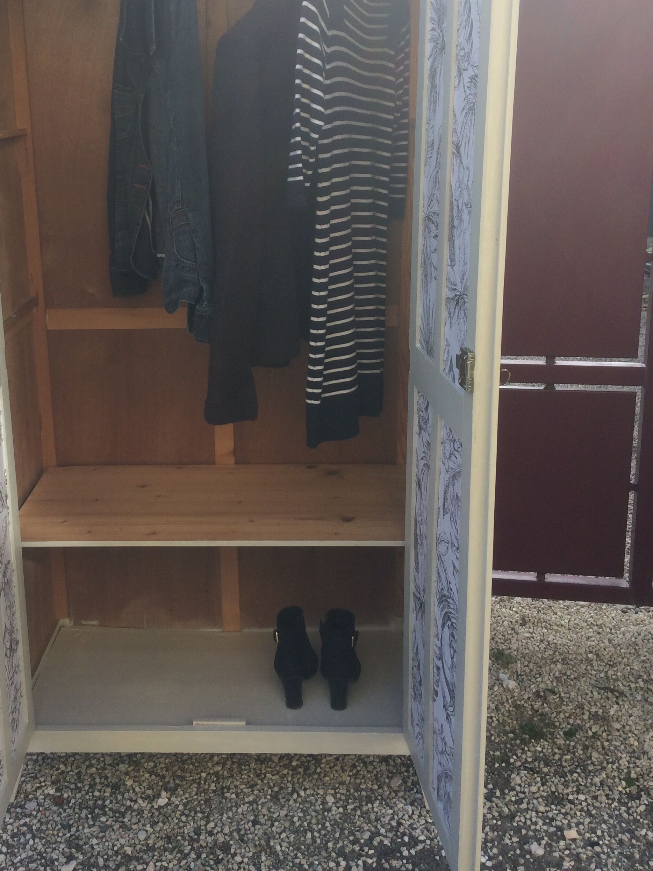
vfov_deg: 48.7
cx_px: 259
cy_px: 349
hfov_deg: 37.6
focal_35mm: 38
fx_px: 956
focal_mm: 4.15
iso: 32
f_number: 2.2
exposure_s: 1/456
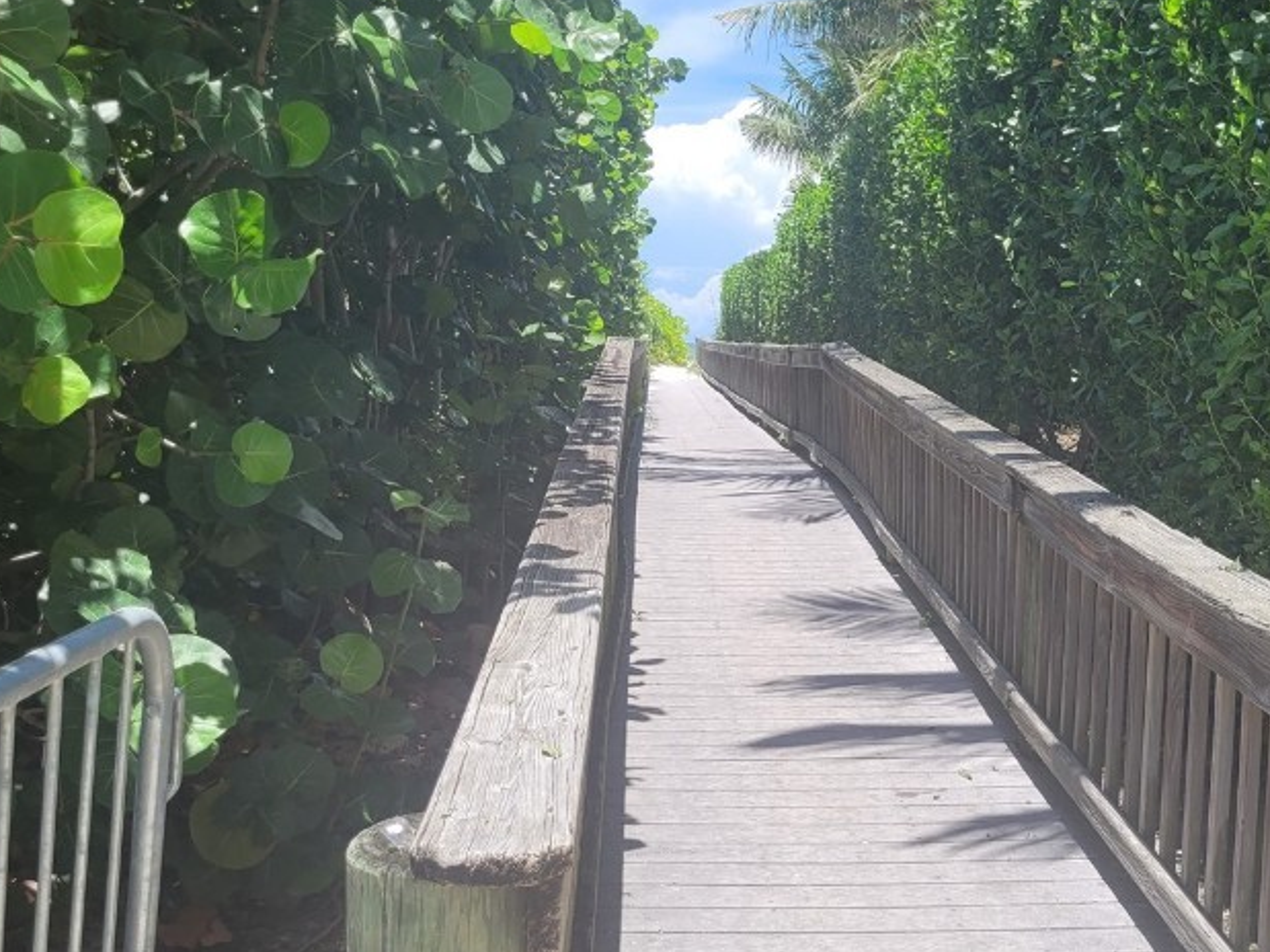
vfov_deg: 33.5
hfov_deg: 43.5
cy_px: 531
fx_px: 1577
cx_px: 790
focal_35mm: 43
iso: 40
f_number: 1.8
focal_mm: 5.4
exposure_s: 1/1422
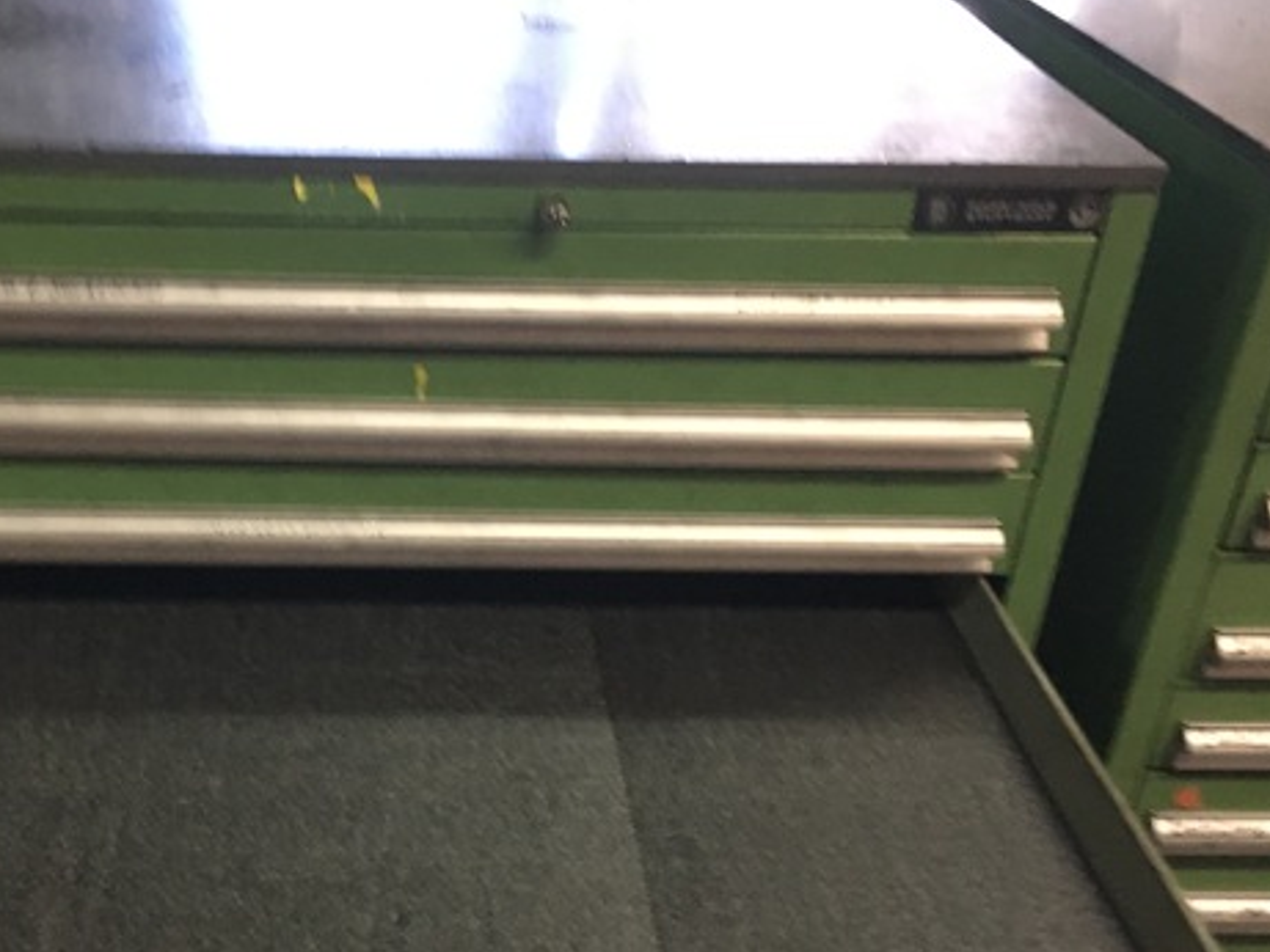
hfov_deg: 42.2
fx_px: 1615
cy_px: 623
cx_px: 402
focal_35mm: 44
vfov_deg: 32.7
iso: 200
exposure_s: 1/17
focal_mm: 4.15
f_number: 2.2
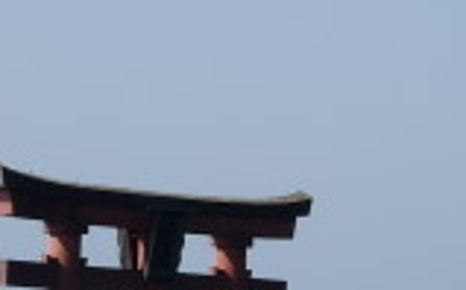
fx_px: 3679
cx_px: 240
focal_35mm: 290
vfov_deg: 4.5
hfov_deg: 7.2
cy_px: 313
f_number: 4.9
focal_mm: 17.3
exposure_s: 1/800
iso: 125
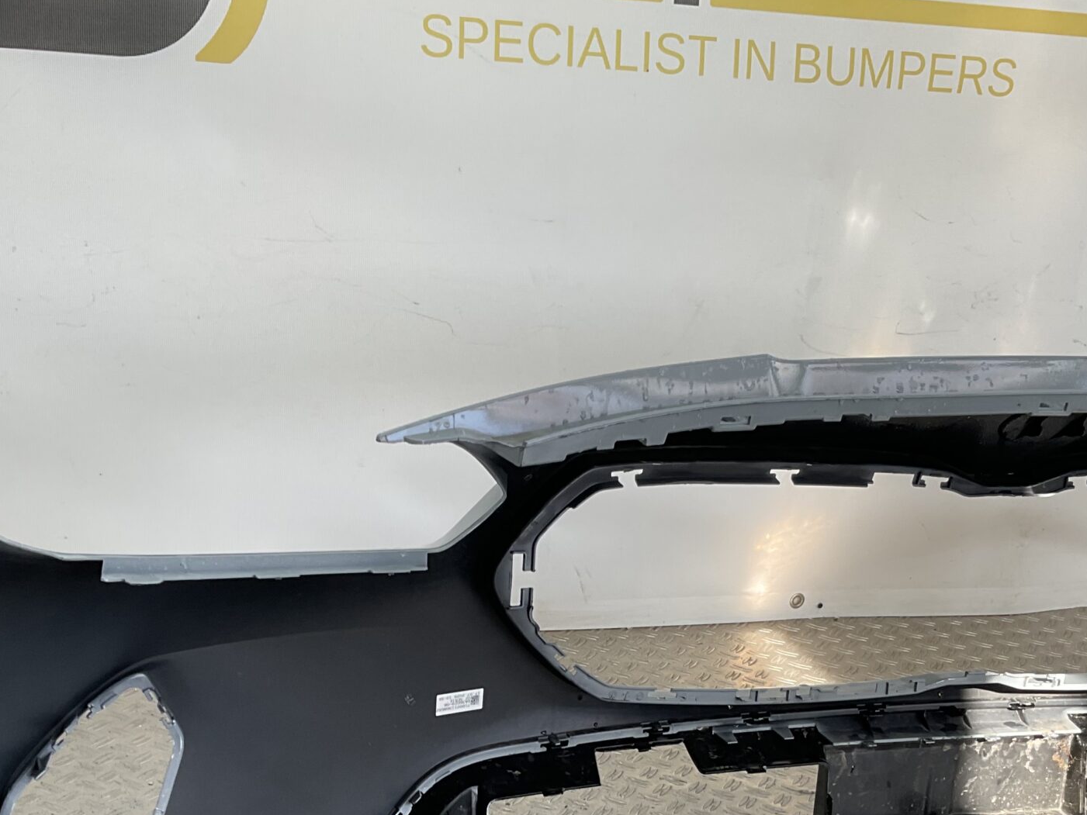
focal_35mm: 53
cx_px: 515
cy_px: 742
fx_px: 1664
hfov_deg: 36.2
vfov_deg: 26.6
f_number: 1.8
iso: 16
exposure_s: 1/141
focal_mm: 3
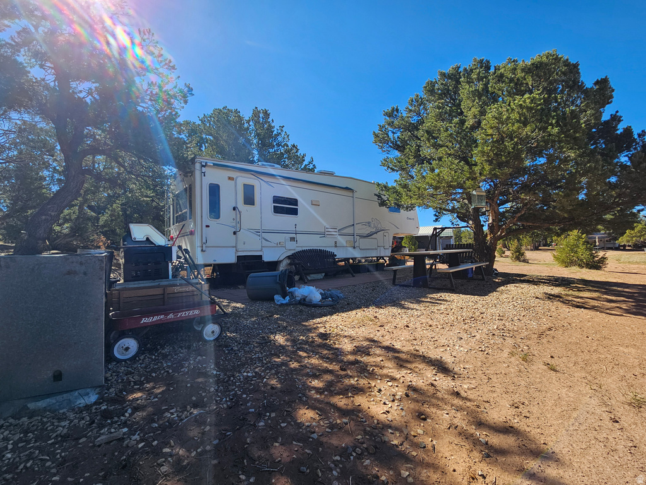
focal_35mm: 13
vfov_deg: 89.9
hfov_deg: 106.2
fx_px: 243
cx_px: 323
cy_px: 242
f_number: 2.2
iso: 50
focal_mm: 2.2
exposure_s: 1/1154
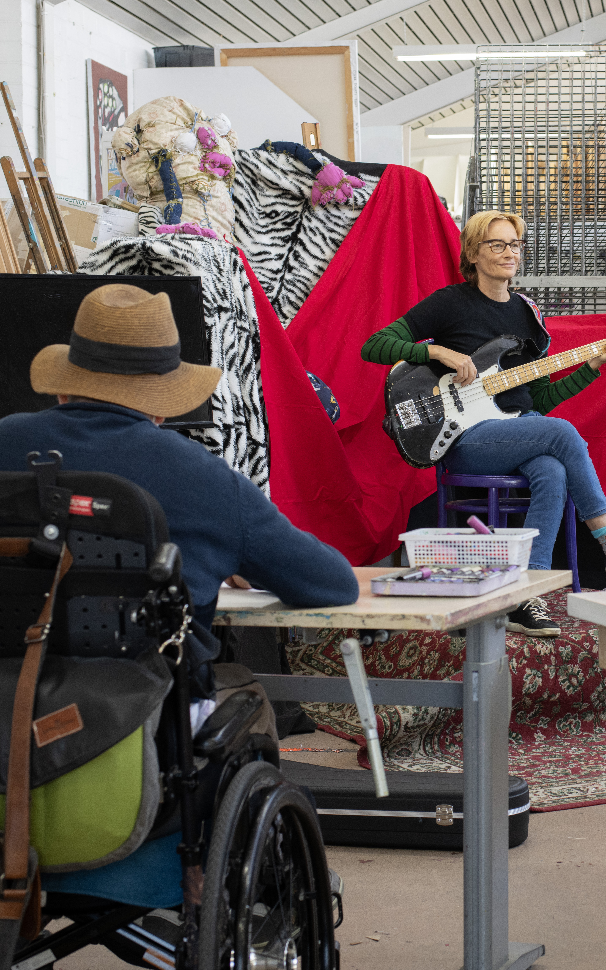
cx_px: 622
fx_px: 2035
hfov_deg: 16.5
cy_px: 484
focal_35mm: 77
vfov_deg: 26.8
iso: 800
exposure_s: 1/40
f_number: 5.6
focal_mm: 50
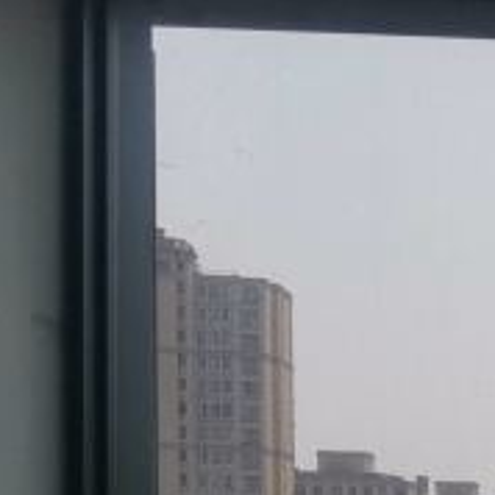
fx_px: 1666
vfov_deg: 15.9
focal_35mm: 103
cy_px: 676
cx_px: 920
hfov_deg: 14.6
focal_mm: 4.75
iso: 50
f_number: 1.8
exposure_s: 1/1883
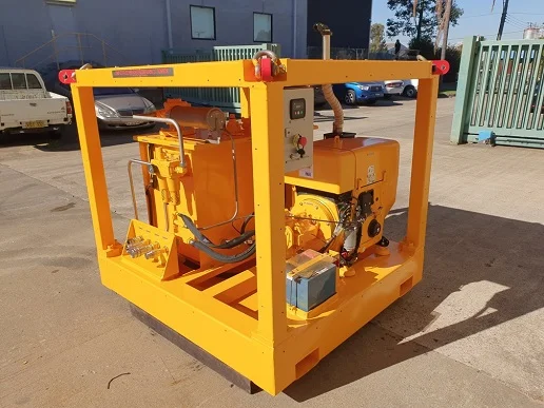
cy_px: 204
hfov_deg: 67.3
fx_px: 409
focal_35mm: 26
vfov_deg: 53.1
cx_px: 272
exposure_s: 1/2049
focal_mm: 4.32
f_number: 2.4
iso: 50
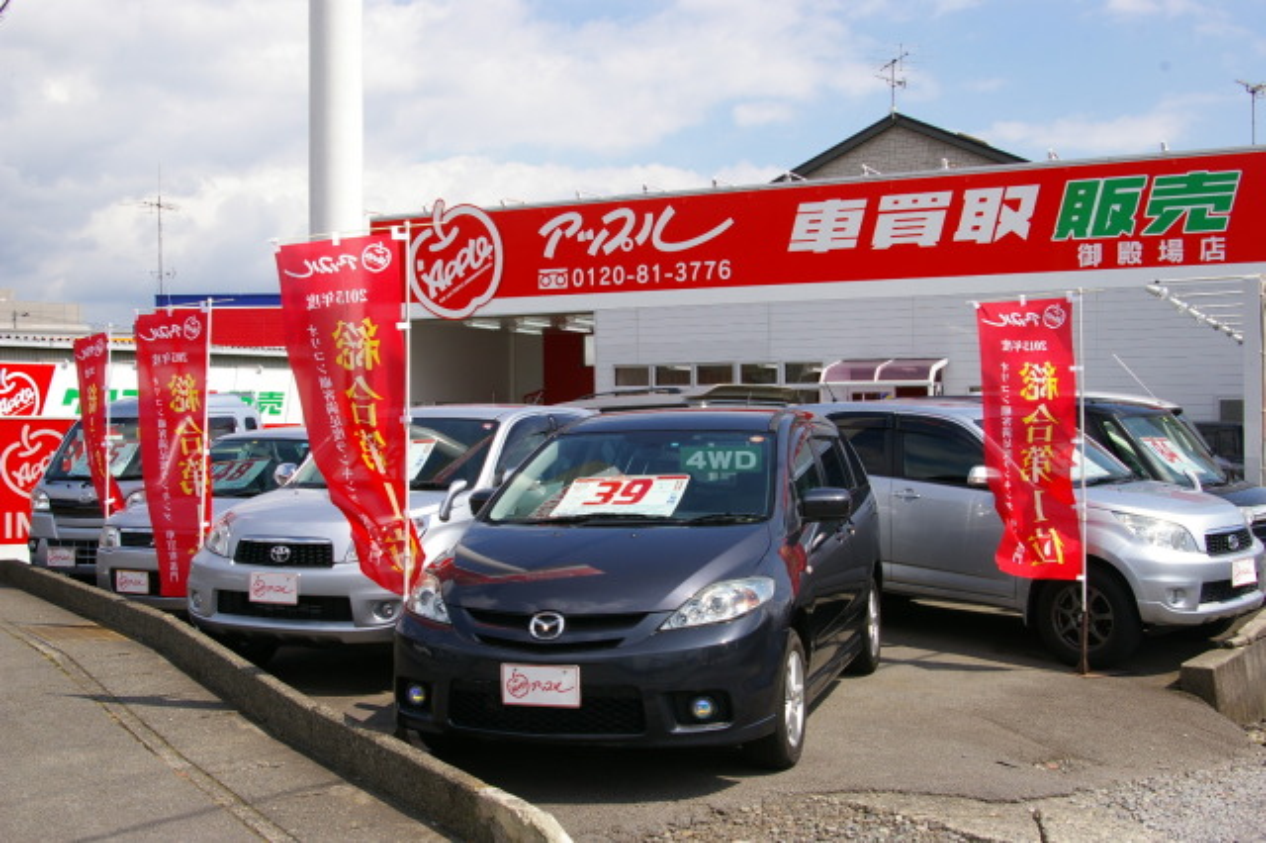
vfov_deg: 34.2
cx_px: 633
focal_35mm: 39
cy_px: 422
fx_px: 1371
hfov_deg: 49.6
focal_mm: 26
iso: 200
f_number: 9.5
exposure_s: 1/250
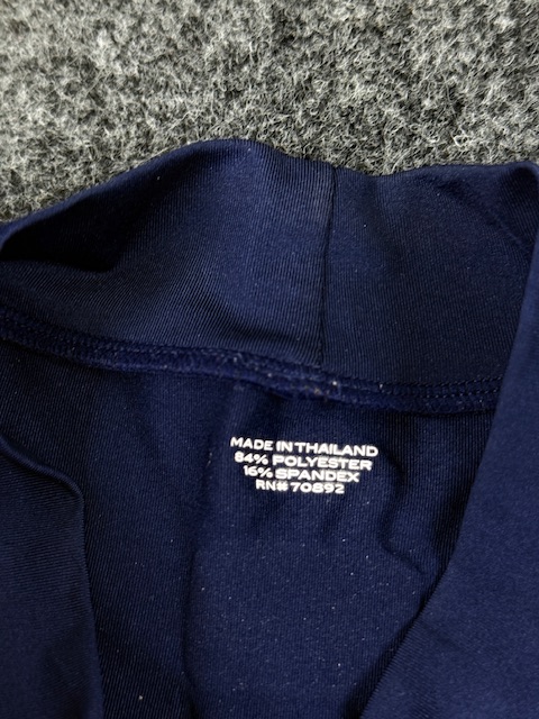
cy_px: 360
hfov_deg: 30.3
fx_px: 997
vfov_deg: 39.7
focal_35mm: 48
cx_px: 270
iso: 160
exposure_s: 1/50
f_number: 1.78
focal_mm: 6.76
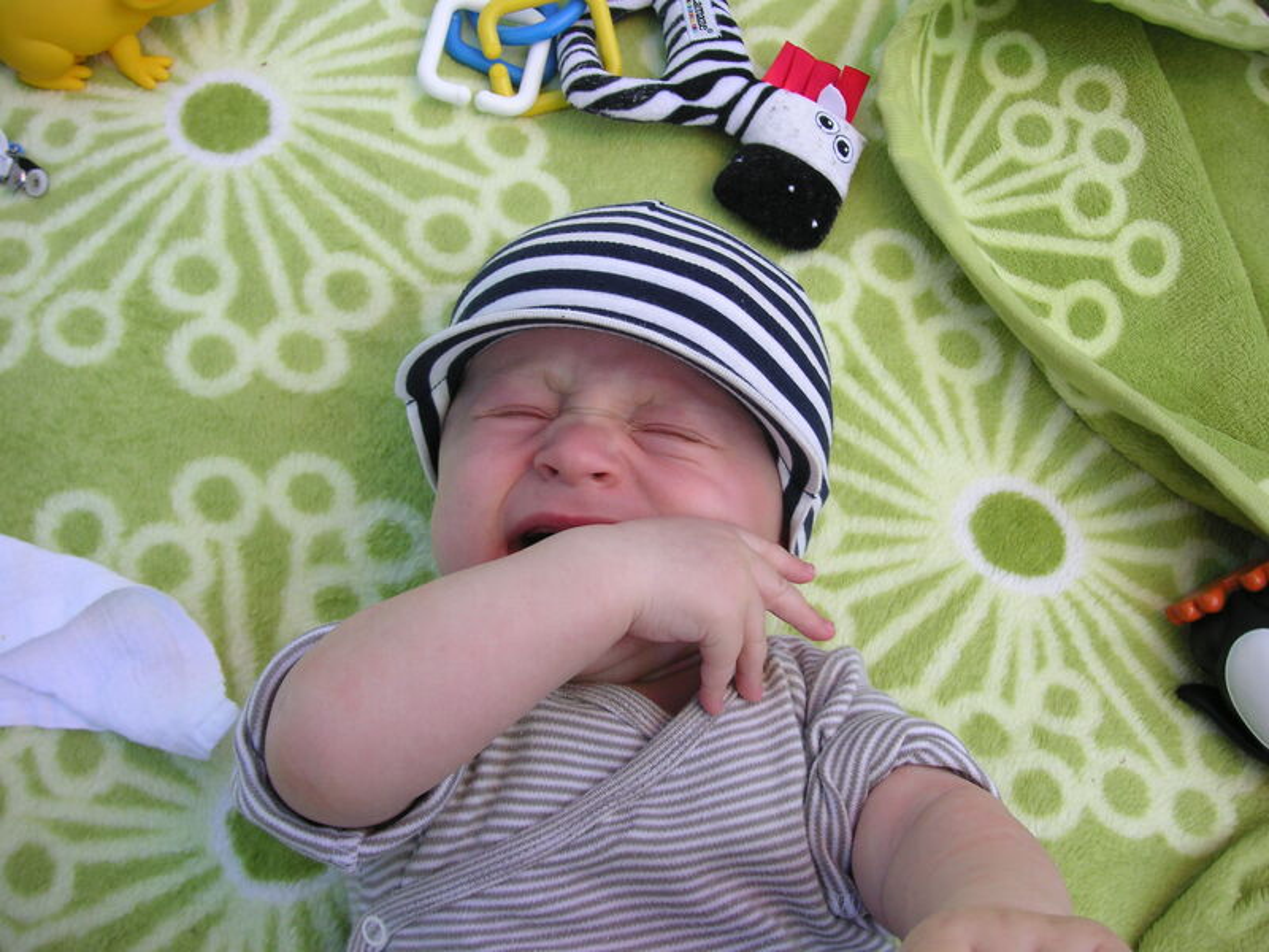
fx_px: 1356
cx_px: 634
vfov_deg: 38.7
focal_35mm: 37
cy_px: 476
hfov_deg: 50.1
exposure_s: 1/750
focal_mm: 6.1
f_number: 2.8
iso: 50
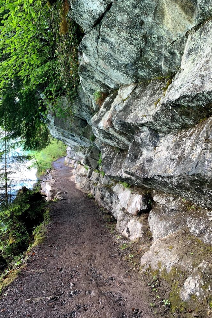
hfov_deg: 46.3
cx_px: 92
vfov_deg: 65.5
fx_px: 247
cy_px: 158
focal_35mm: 28
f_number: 1.8
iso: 64
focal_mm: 4.25
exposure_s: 1/121
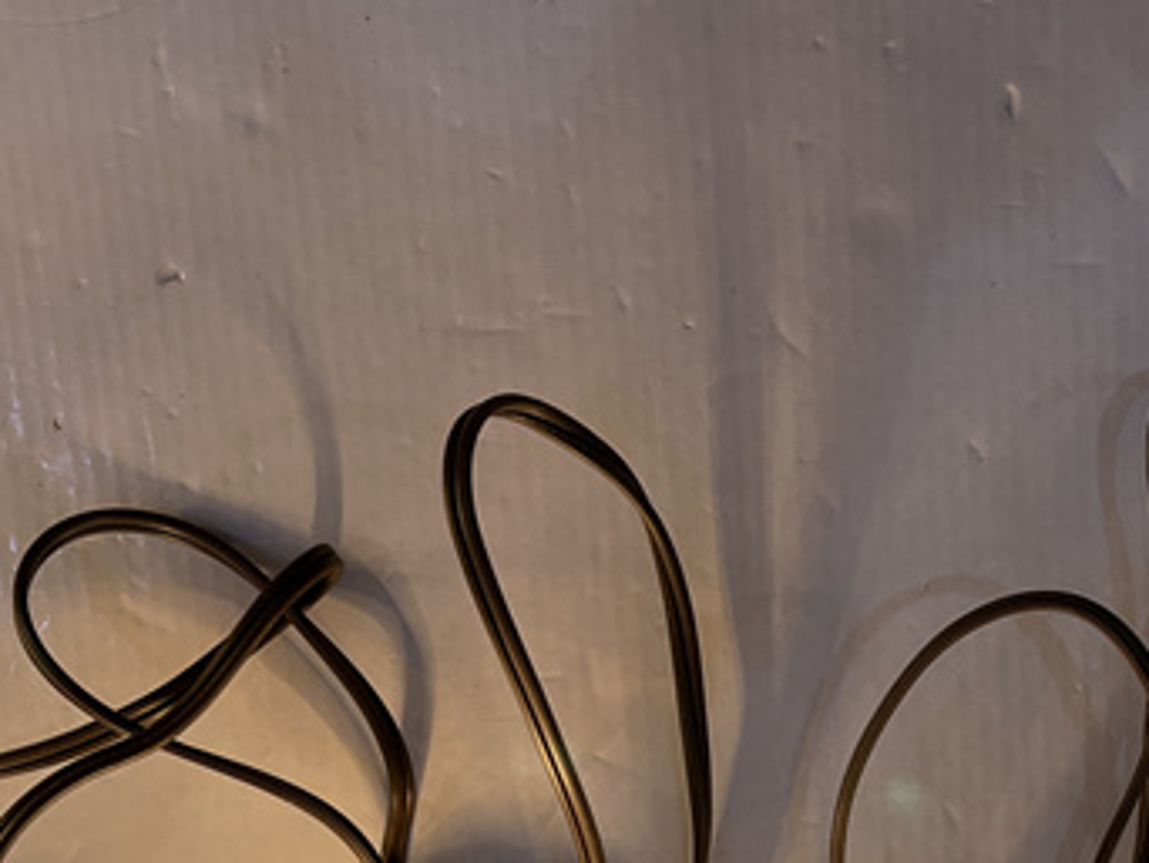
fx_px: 2524
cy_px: 1081
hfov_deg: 25.3
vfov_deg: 18.3
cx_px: 870
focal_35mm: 76
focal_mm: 5.1
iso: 50
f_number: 1.6
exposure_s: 1/100
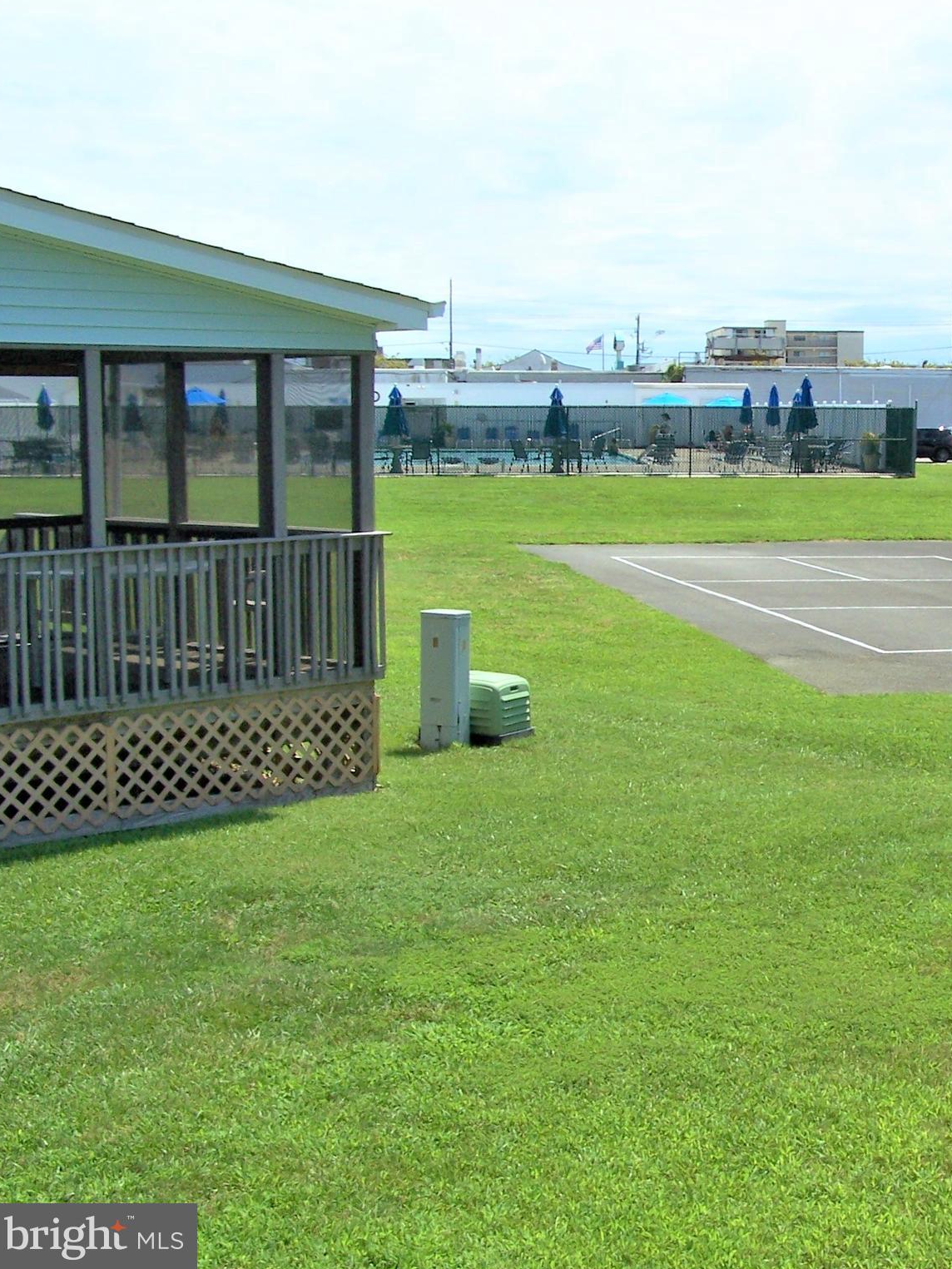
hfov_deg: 27.6
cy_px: 632
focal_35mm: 51
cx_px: 841
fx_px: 1870
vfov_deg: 37.5
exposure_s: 1/500
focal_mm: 6.3
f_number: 5.6
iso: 80
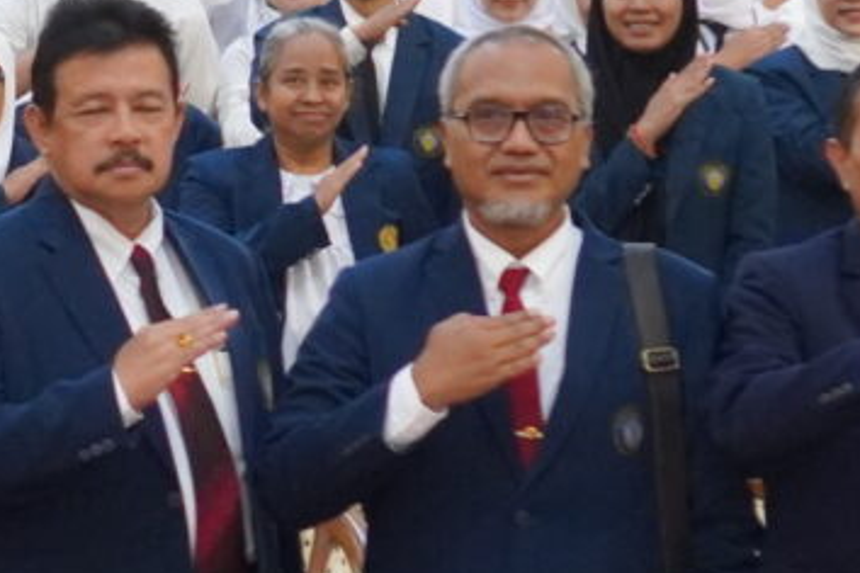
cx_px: -598
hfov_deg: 7.1
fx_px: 6801
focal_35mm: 285
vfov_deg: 4.8
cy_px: 160
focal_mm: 35
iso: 2000
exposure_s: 1/125
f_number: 2.8
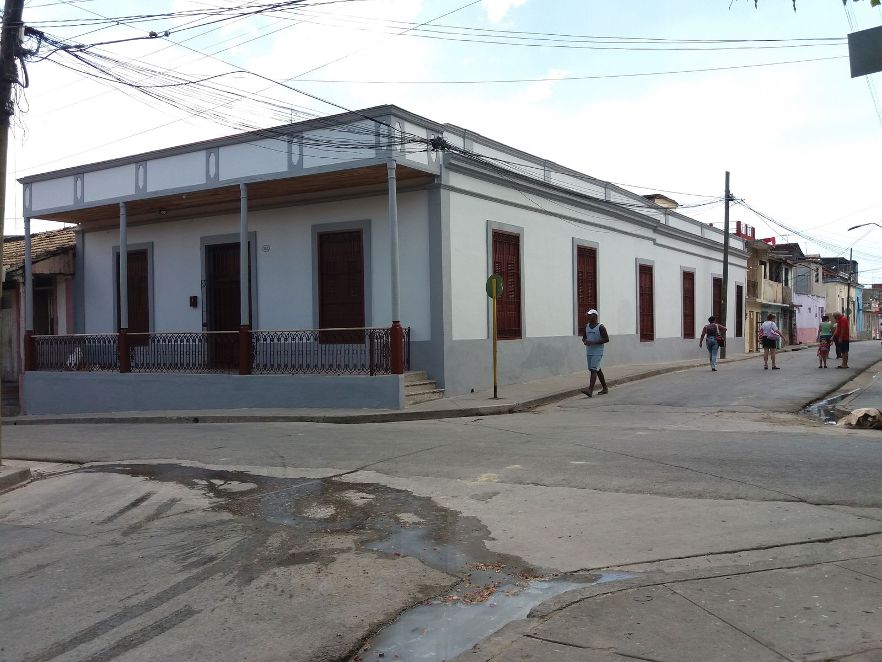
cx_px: 441
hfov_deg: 63.4
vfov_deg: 49.7
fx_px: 713
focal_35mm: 28
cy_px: 331
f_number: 1.9
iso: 64
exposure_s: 1/762
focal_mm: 3.7
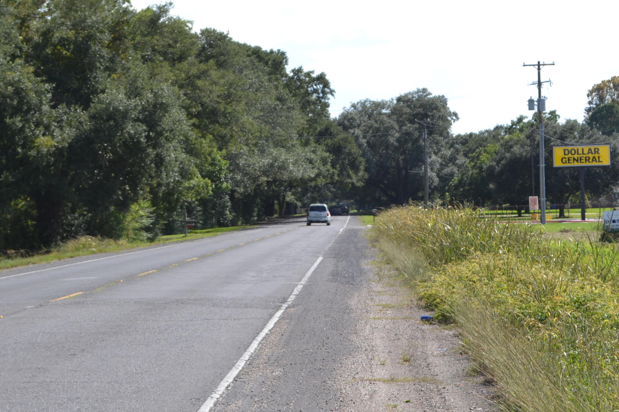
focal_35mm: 106
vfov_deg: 12.9
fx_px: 1822
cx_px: 330
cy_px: 224
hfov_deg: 19.3
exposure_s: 1/200
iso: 100
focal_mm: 48
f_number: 7.1
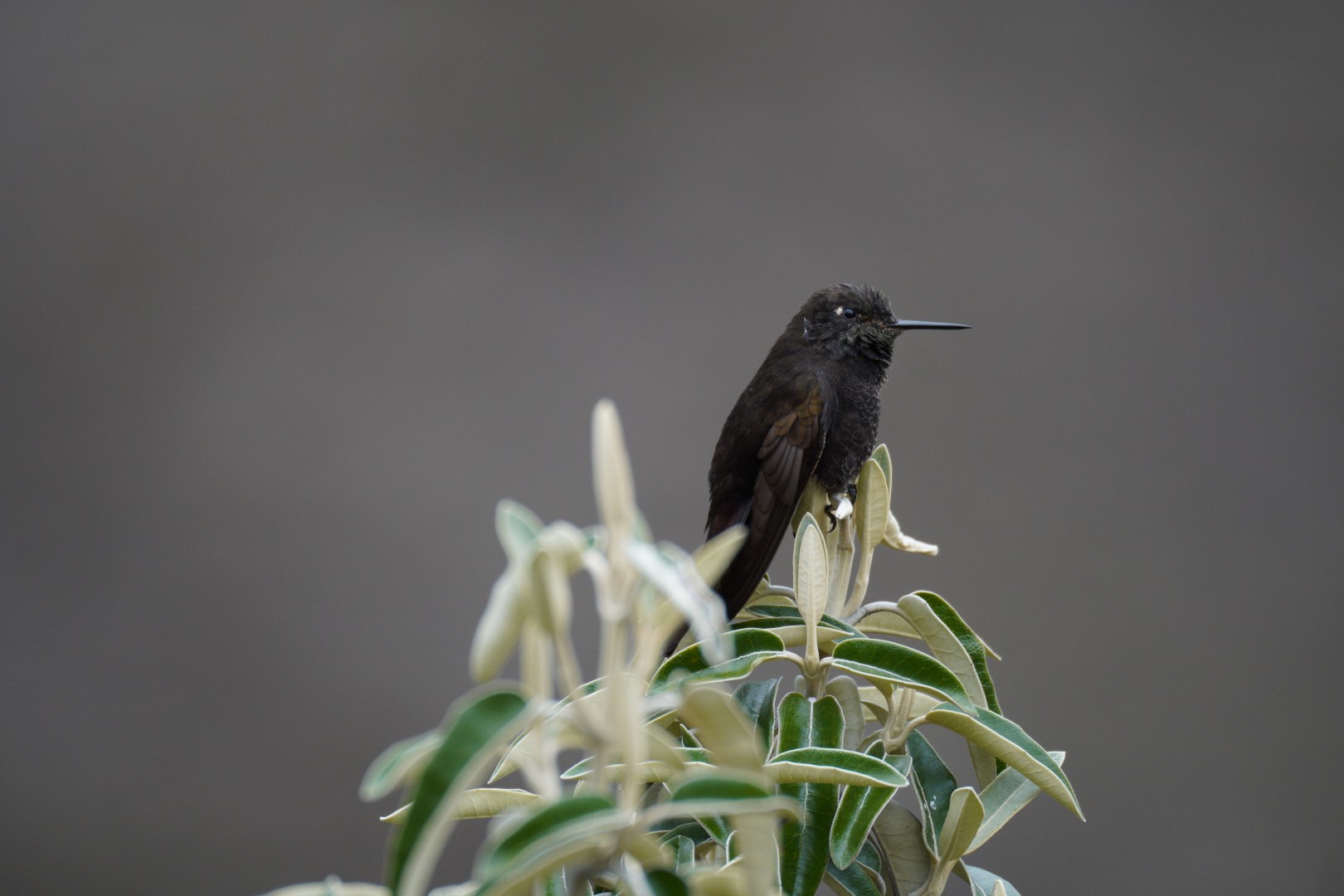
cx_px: 672
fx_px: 27998
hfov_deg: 2.7
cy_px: 448
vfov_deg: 1.8
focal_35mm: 750
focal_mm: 500
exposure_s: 1/400
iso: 500
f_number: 6.7
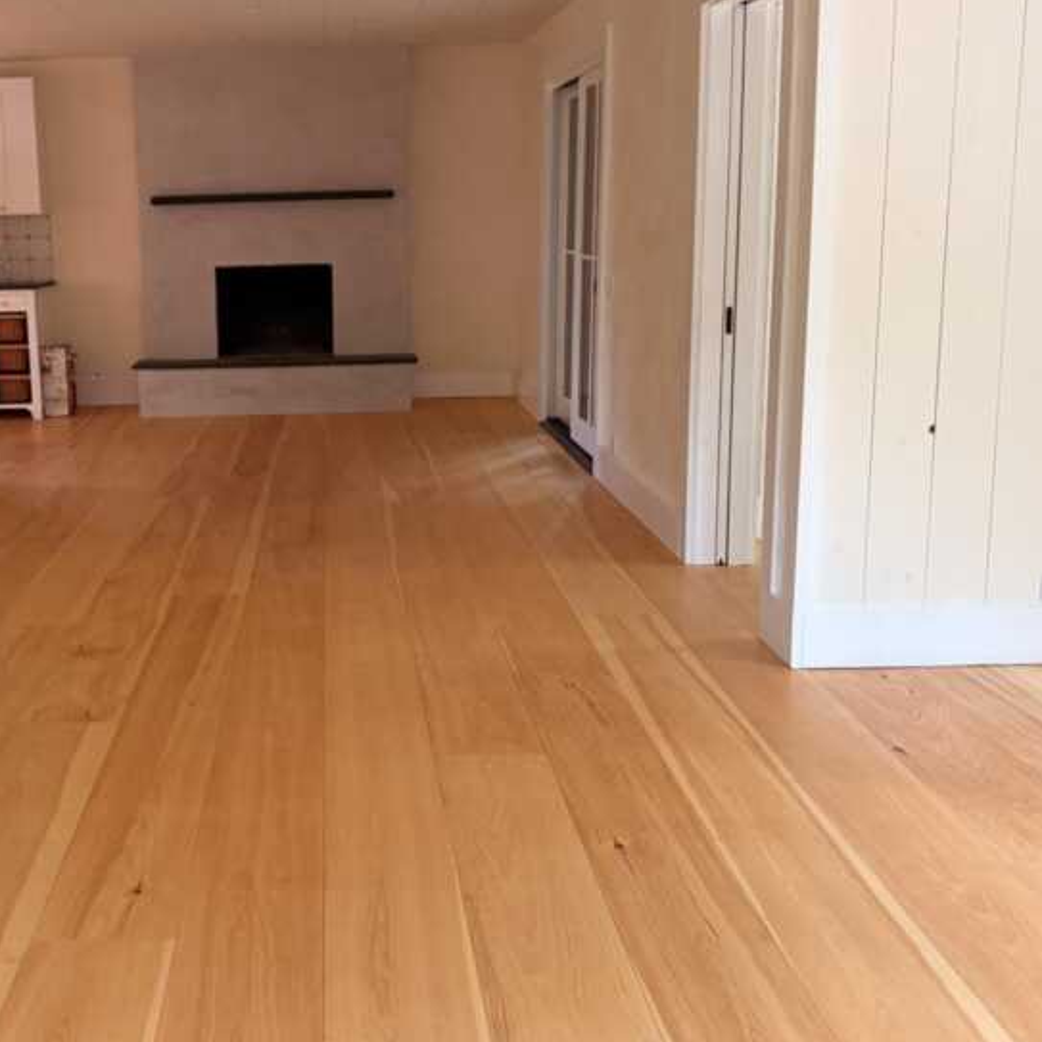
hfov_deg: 40.7
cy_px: 476
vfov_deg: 41.8
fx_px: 1362
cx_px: 261
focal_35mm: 40
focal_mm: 6.76
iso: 500
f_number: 1.78
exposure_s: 1/60
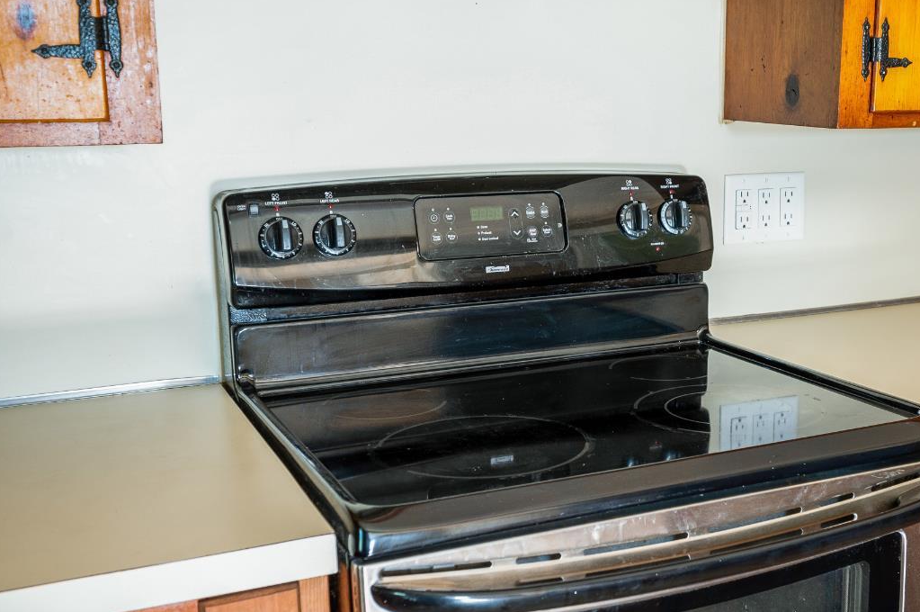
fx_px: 1123
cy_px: 342
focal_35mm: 44
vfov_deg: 30.4
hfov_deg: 44.0
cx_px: 596
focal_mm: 30
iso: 400
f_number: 4
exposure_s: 1/5
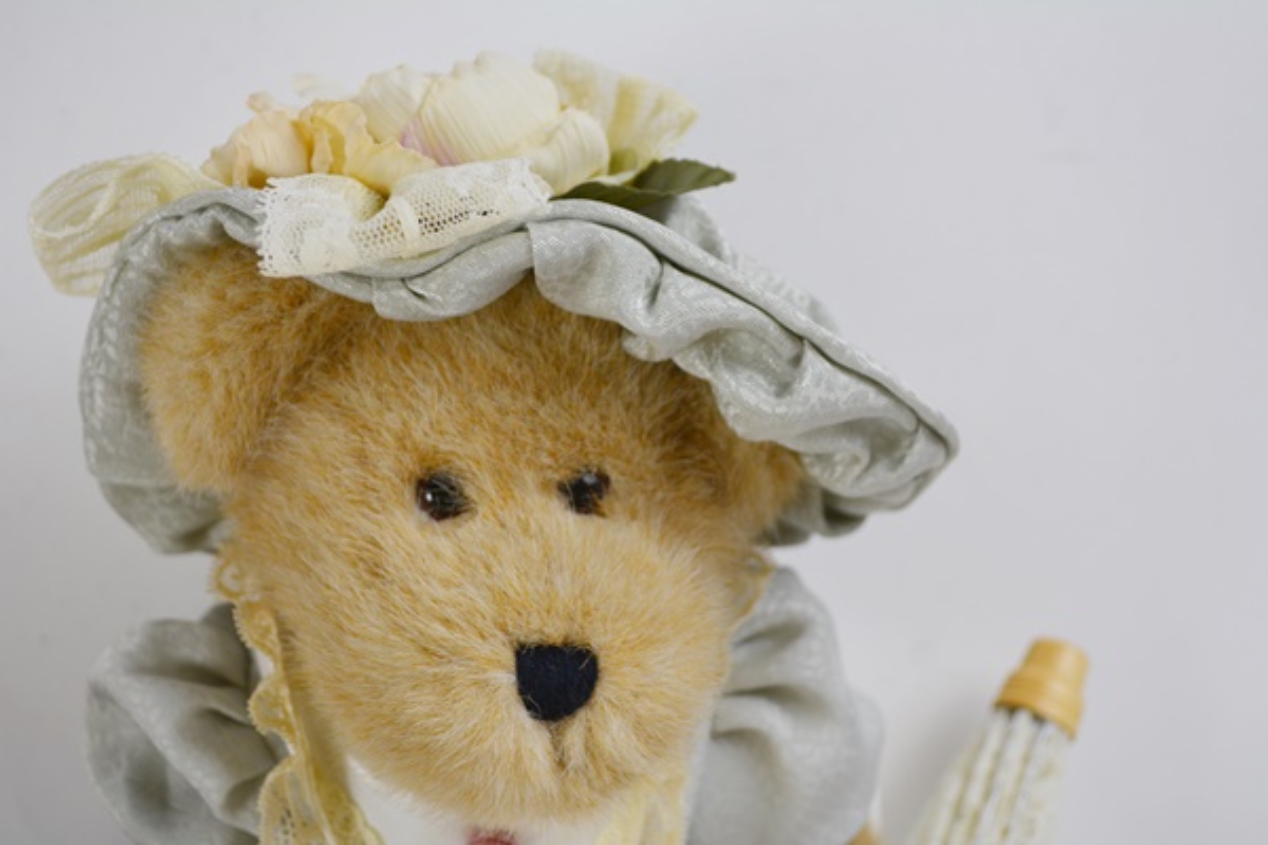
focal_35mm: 52
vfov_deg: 25.8
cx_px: 634
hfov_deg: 37.9
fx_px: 1849
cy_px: 422
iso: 220
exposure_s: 1/125
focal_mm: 35
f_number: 5.6
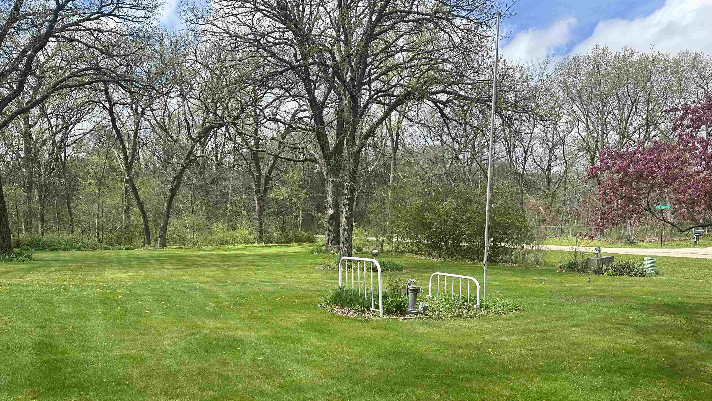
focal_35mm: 27
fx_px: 510
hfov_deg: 69.9
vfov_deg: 42.5
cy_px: 257
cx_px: 348
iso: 80
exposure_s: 1/2110
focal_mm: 6.86
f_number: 1.78
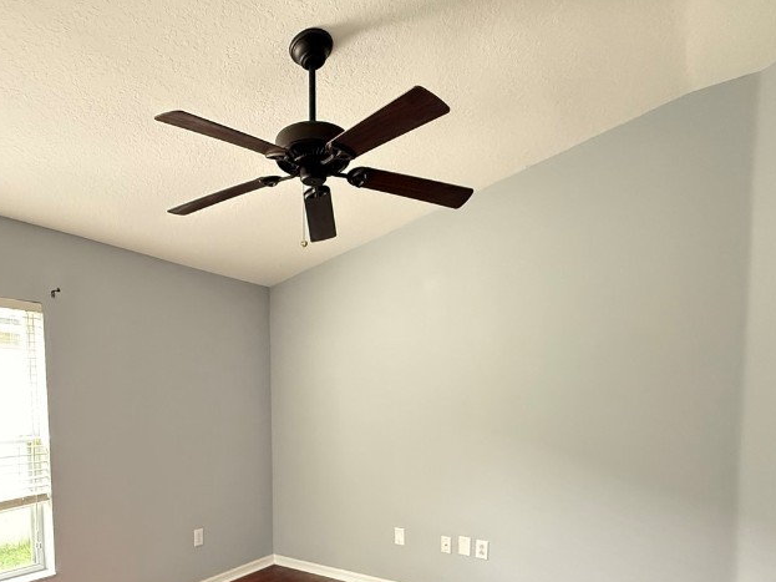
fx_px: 516
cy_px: 435
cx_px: 321
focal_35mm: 23
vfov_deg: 56.1
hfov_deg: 73.3
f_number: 2.2
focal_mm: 2.22
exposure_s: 1/60
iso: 800
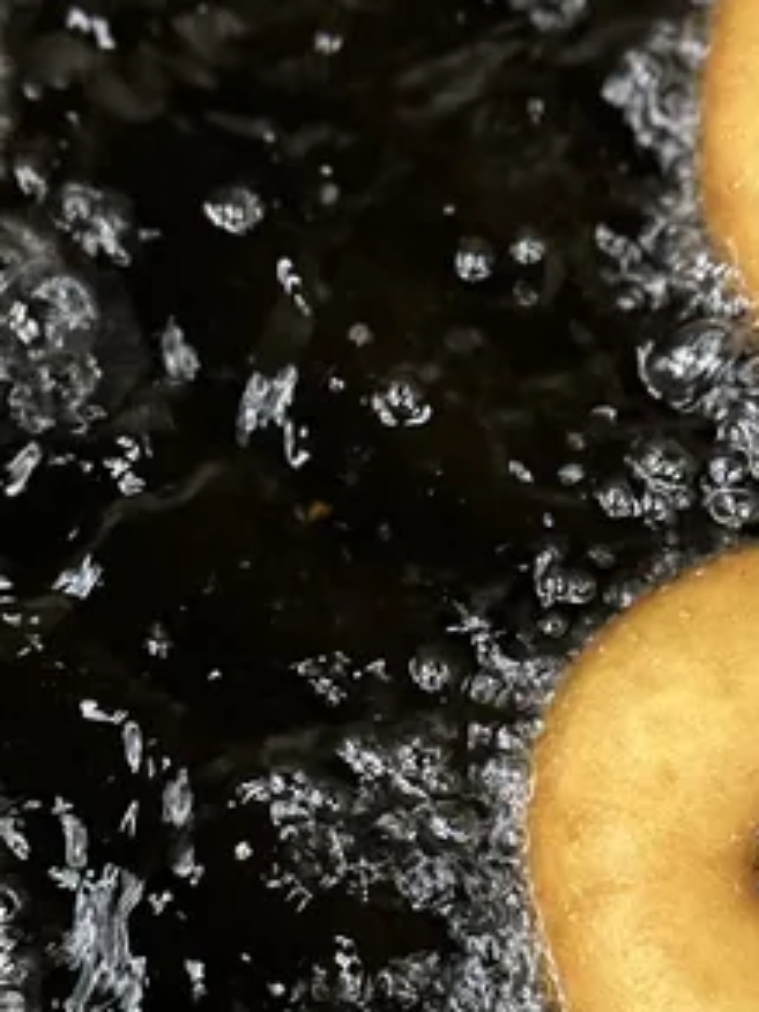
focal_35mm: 74
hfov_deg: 19.9
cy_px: 769
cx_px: 366
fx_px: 2163
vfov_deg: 26.0
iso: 320
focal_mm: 6.86
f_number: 1.78
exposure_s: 1/60
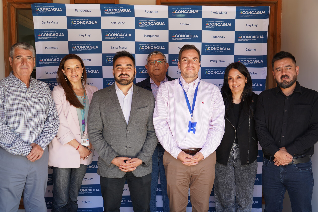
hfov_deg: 51.9
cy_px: 106
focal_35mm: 37
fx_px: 327
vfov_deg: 35.9
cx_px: 159
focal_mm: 37
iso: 100
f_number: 4.5
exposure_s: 1/50
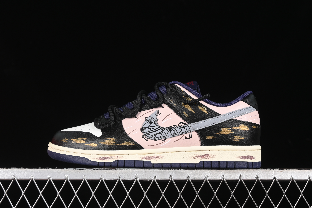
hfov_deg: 27.0
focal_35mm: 75
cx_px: 156
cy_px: 104
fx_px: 650
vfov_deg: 18.2
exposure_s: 1/60
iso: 160
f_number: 6.3
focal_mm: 50
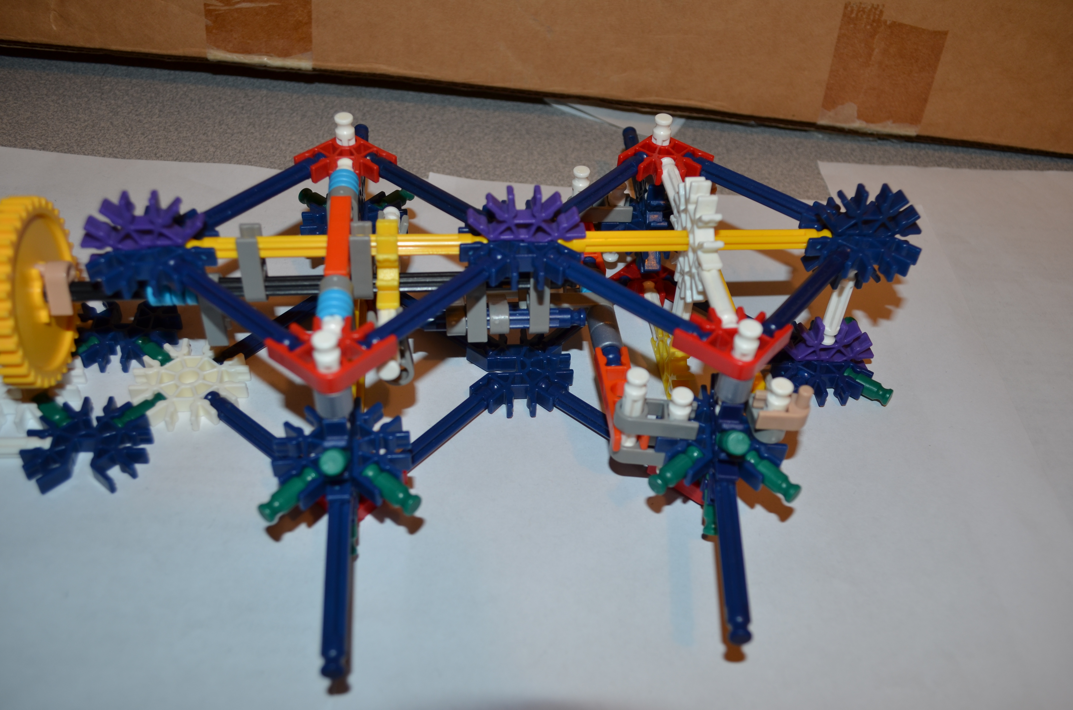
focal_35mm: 33
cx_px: 536
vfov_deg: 39.8
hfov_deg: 57.3
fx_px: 982
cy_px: 355
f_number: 5.6
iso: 200
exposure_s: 1/30
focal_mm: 22
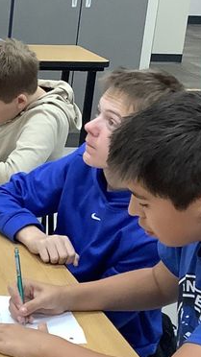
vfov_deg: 22.9
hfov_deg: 12.4
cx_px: -102
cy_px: 210
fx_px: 882
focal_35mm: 93
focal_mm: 3.3
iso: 125
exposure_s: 1/60
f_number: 2.4
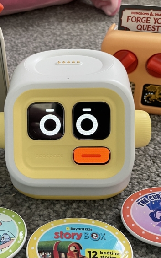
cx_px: 48
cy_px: 136
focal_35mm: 50
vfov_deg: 40.3
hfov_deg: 25.7
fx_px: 351
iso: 125
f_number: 1.6
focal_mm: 4.2
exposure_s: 1/93
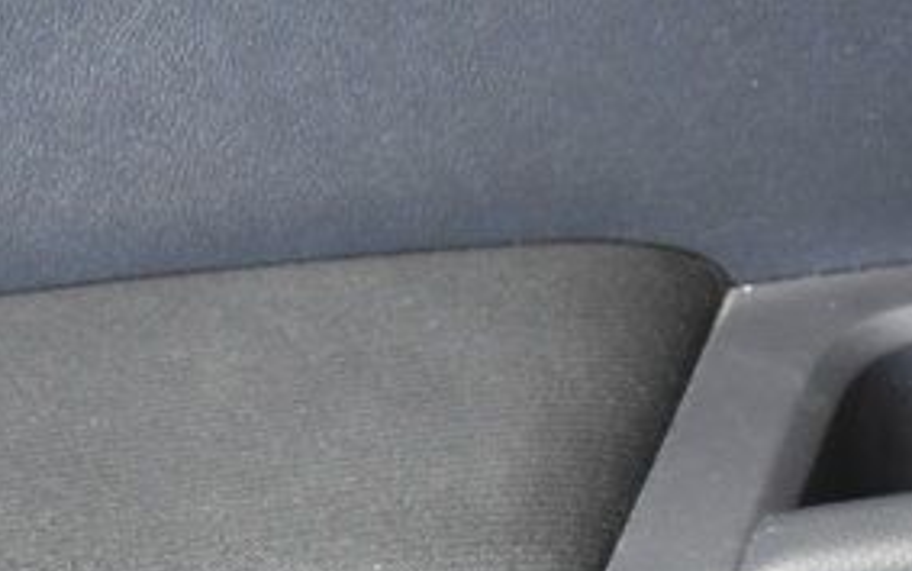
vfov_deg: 6.3
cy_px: 319
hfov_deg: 10.0
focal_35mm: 210
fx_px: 5221
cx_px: 500
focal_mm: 38
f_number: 4.5
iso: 2500
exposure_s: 1/80
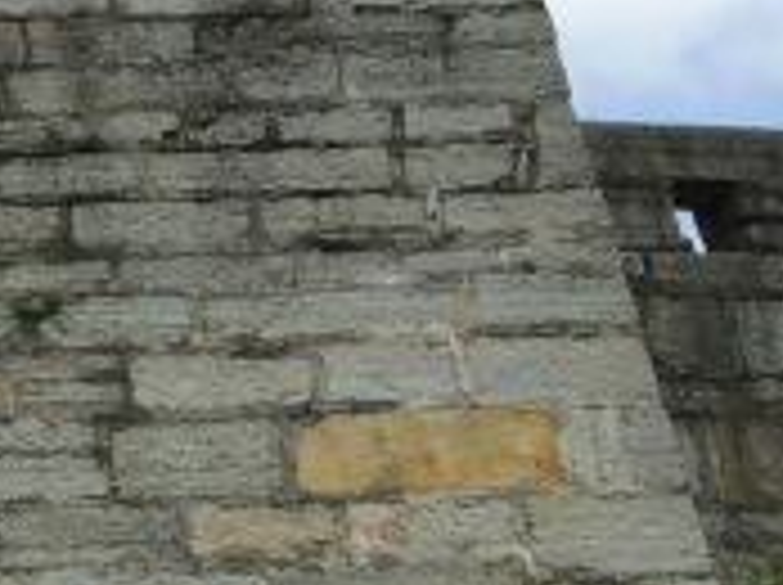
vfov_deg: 12.6
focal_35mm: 117
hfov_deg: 14.9
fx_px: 2643
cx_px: -590
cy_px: 241
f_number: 2.2
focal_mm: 4.15
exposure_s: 1/1319
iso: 32
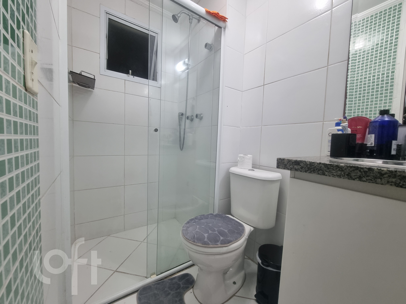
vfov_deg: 89.9
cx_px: 203
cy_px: 152
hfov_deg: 106.2
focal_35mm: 13
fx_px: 152
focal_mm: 2.2
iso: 200
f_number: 2.2
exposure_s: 1/60
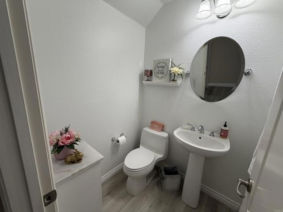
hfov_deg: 102.1
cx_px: 142
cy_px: 106
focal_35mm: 14
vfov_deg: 85.7
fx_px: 114
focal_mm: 2.22
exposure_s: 1/120
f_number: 2.2
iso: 100
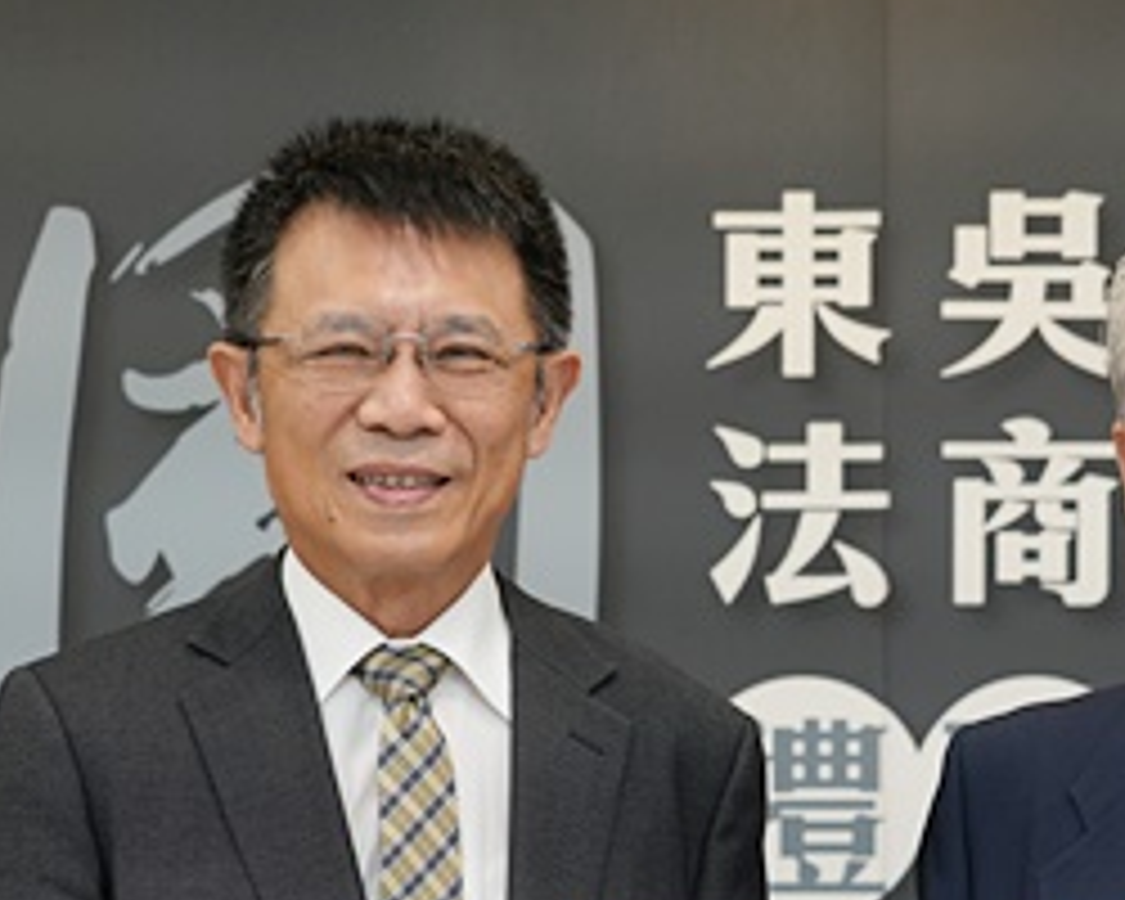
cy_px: 830
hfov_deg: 15.6
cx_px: 945
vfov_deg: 12.5
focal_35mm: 122
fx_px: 4062
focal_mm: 55
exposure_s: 1/80
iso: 800
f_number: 5.6
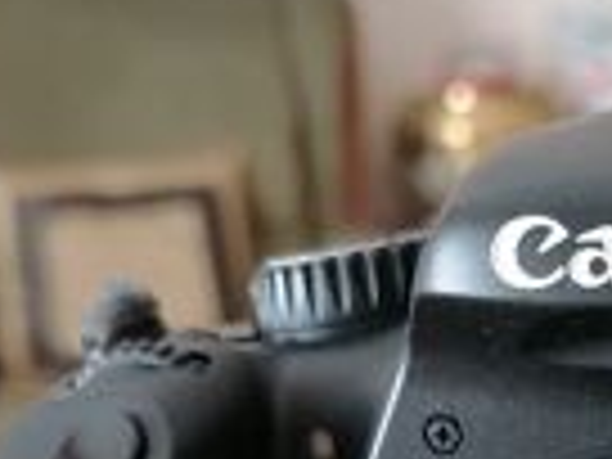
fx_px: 1680
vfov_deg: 14.4
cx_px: 513
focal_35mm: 95
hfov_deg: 20.4
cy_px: 706
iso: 160
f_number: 1.8
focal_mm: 4.75
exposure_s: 1/33.3
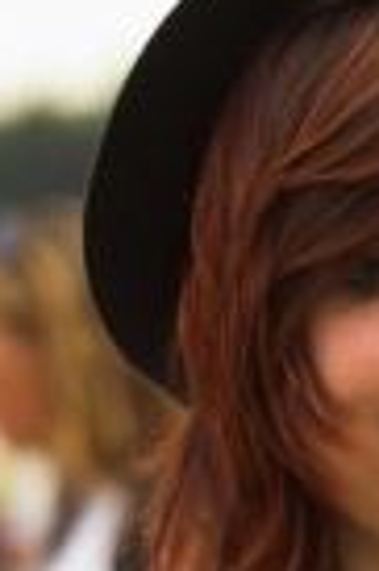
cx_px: 556
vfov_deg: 3.7
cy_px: 688
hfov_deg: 2.5
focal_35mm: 557
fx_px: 8814
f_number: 4.5
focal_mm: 105
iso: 200
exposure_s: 1/350
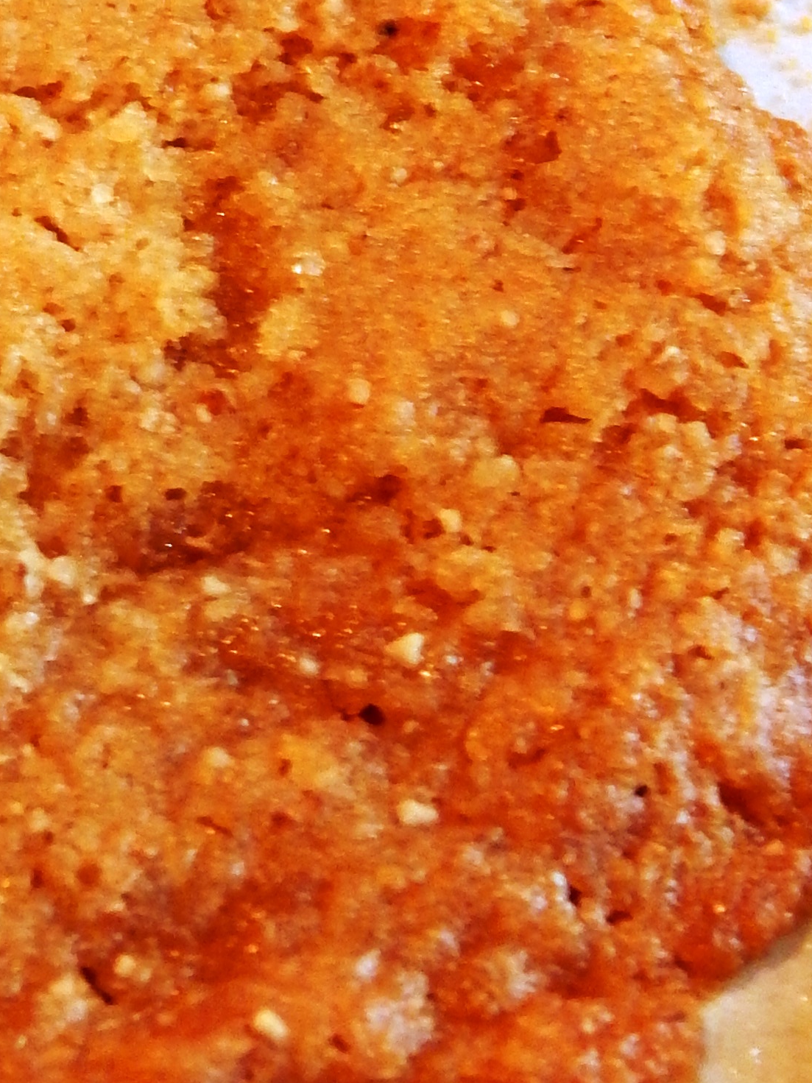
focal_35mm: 235
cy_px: -16
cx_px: -333
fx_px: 7351
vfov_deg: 8.4
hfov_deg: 6.3
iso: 400
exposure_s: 1/30
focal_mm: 13.5
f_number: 4.2
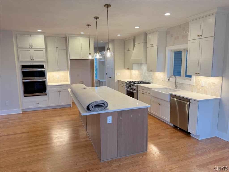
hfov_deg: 71.6
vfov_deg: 56.8
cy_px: 86
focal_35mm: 24
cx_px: 114
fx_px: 159
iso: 100
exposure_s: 1/120
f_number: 1.78
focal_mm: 6.76
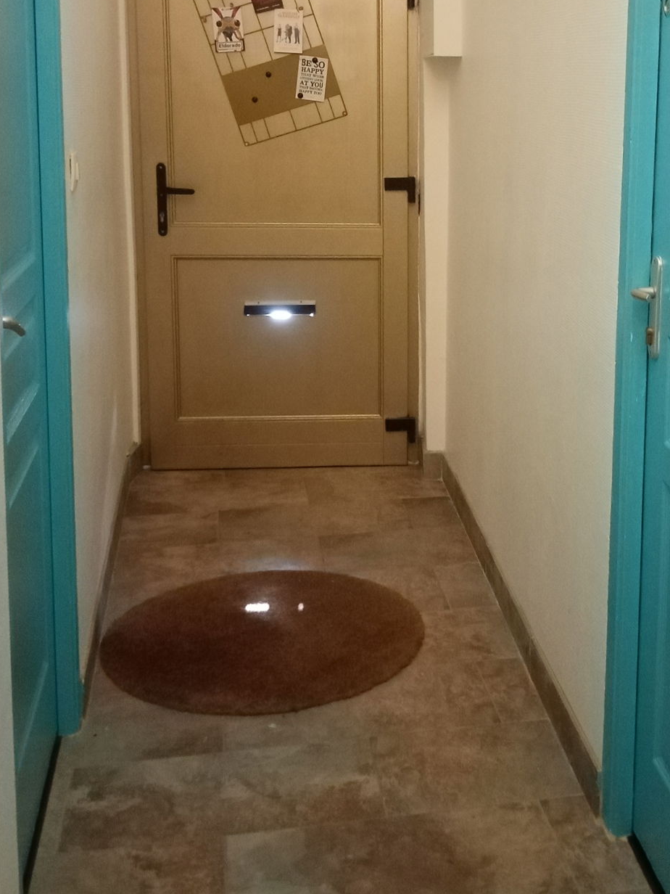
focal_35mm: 45
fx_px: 1161
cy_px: 281
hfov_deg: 31.6
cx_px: 508
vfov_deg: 41.4
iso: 1422
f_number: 1.8
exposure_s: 1/20
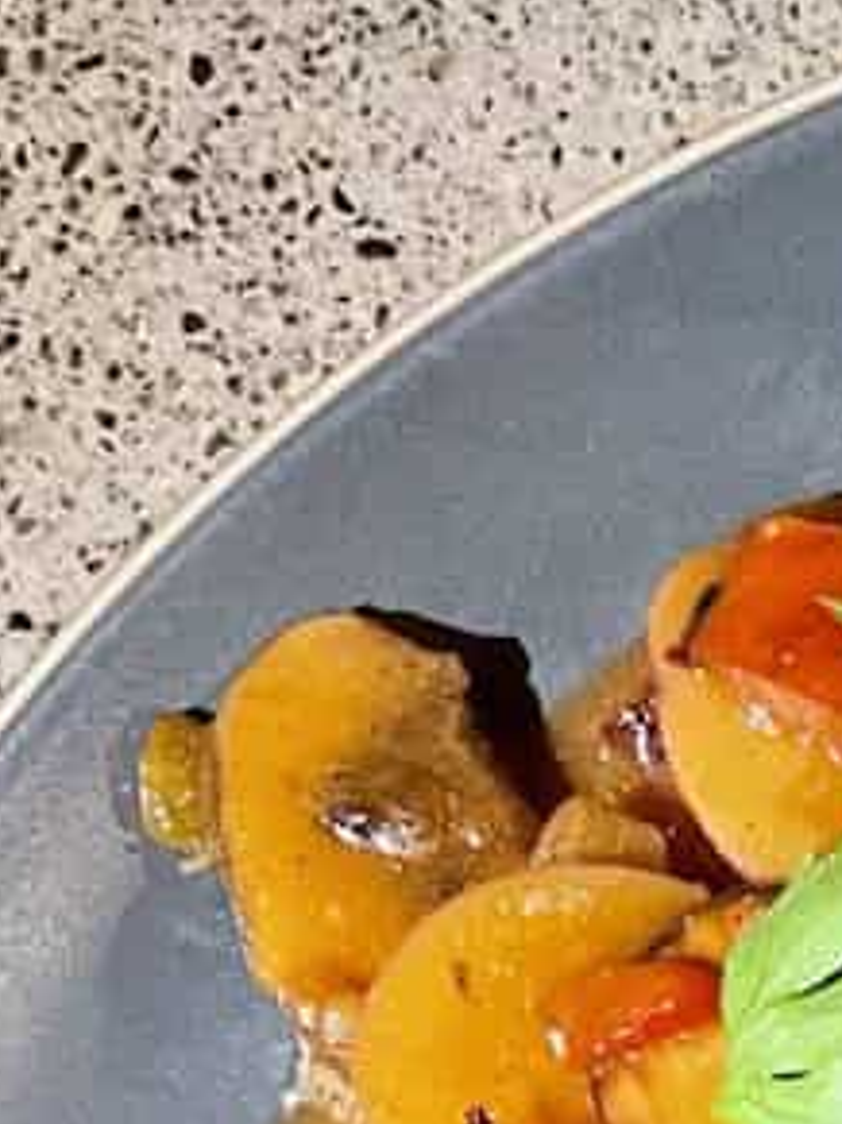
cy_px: 2213
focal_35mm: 110
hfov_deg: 12.0
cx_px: 1699
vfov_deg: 14.8
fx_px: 3570
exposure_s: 1/60
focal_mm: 5.1
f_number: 1.6
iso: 320
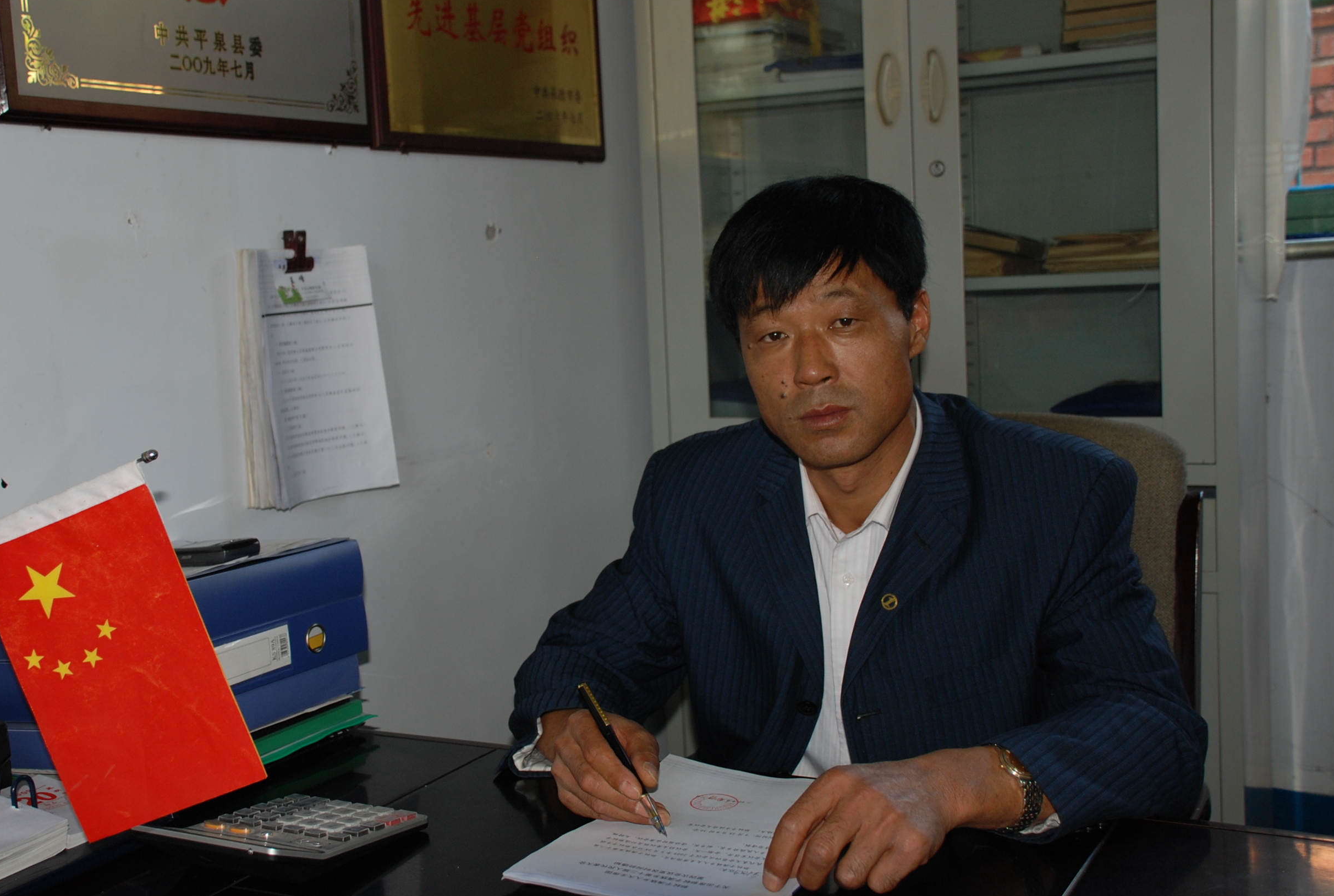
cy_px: 422
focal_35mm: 43
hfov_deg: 45.3
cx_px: 588
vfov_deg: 31.3
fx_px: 1597
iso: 200
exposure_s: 1/60
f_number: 4
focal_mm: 24
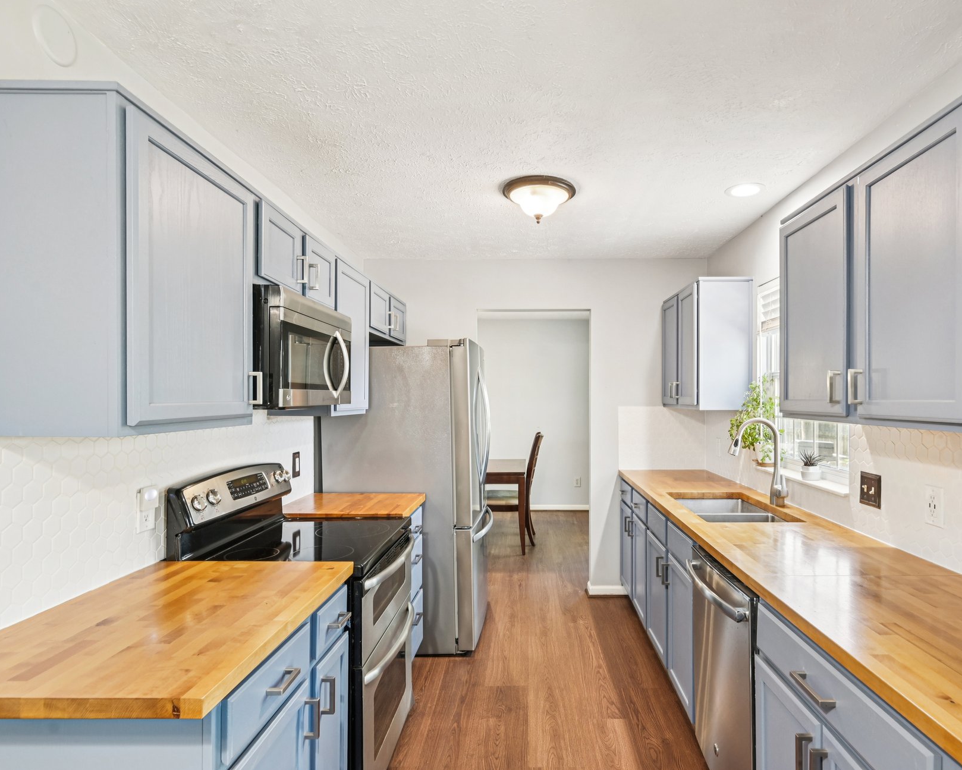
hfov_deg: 82.9
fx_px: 541
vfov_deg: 70.9
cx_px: 539
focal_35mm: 19
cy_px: 394
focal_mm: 16
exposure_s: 1/10
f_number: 8
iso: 400
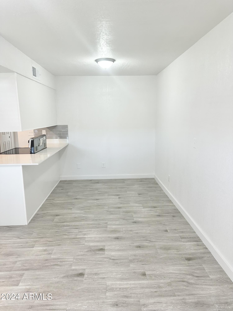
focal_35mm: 24
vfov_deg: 71.6
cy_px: 156
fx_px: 215
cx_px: 116
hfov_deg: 56.8
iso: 160
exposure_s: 1/120
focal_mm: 6.86
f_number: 1.78
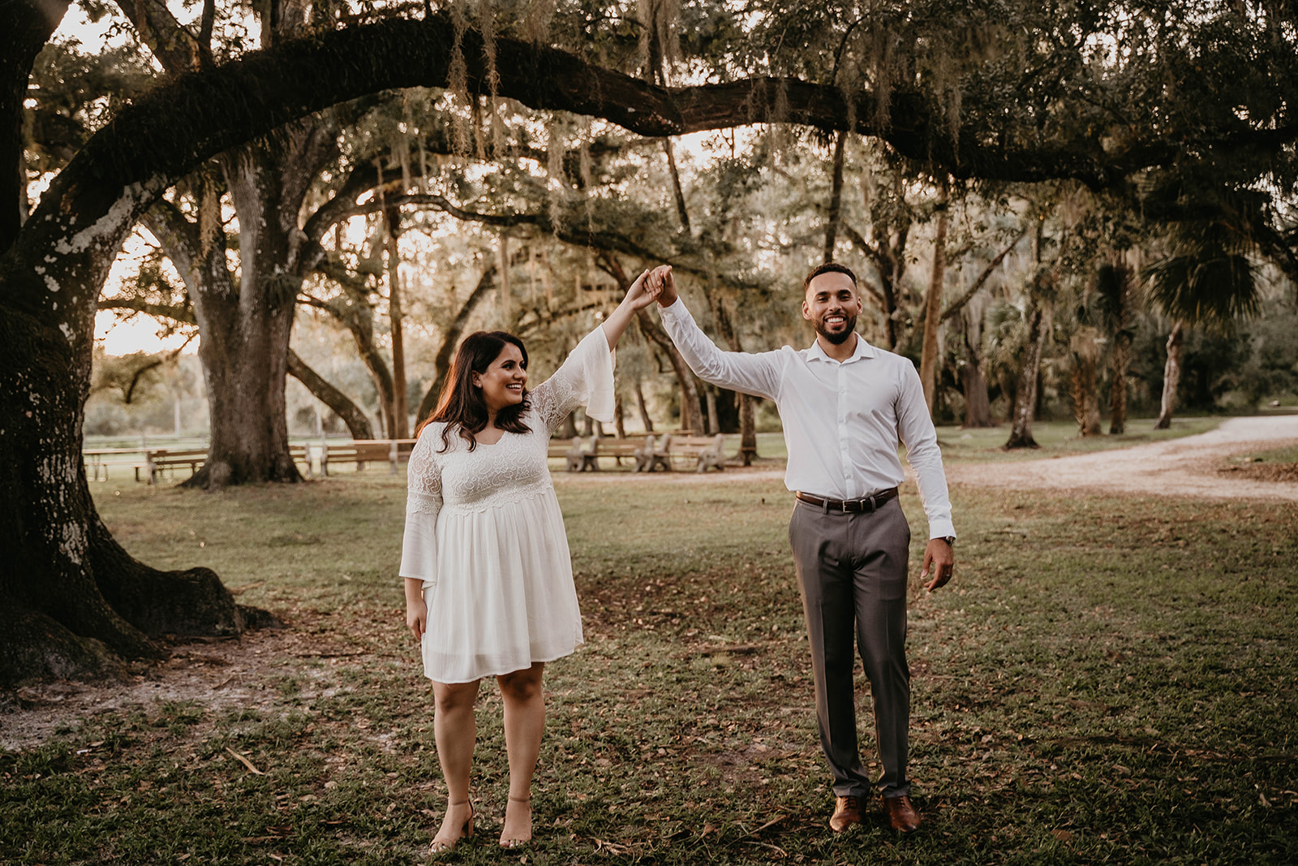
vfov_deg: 34.2
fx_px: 1406
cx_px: 649
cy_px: 433
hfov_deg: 49.5
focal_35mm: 39
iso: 640
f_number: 2.8
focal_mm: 39
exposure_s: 1/125
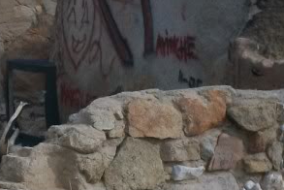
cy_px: 59
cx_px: -15
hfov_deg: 14.6
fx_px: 1090
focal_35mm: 138
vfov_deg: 10.0
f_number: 4.5
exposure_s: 1/800
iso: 80
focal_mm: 6.3
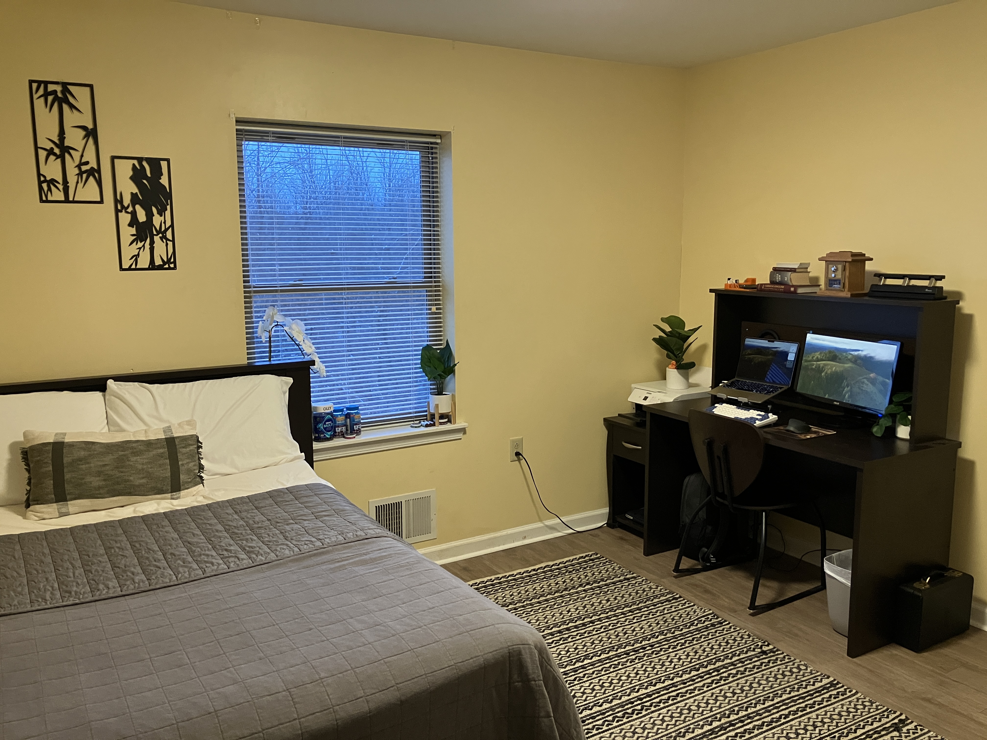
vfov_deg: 49.7
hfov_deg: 63.4
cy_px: 370
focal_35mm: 28
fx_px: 798
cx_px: 494
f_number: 1.8
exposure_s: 1/40
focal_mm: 3.99
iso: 320
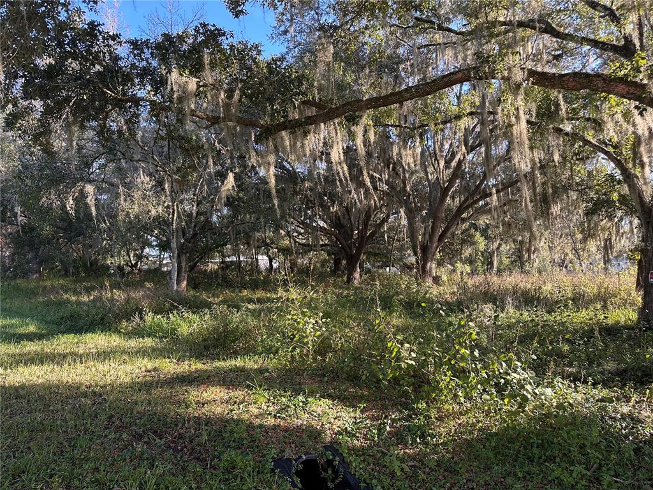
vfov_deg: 56.8
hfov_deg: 71.6
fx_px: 453
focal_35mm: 24
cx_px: 326
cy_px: 245
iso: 80
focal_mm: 6.86
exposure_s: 1/341
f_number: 1.78
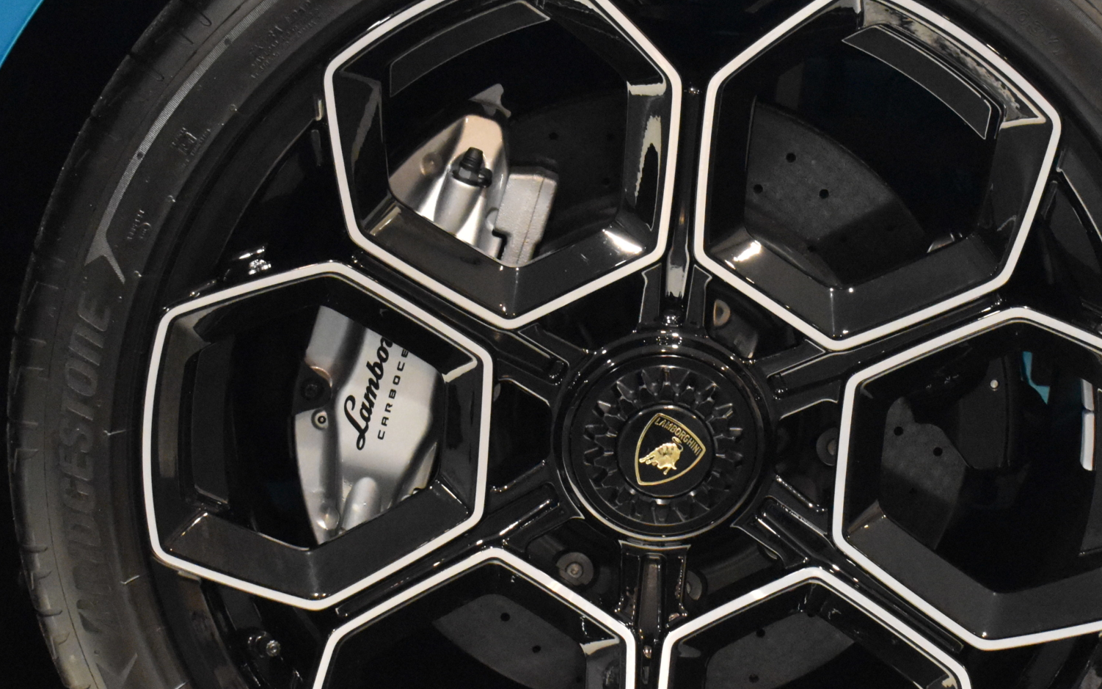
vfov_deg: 13.2
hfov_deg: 21.0
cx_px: 667
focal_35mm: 99
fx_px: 2973
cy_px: 434
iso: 6400
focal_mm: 38
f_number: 8
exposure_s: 1/50
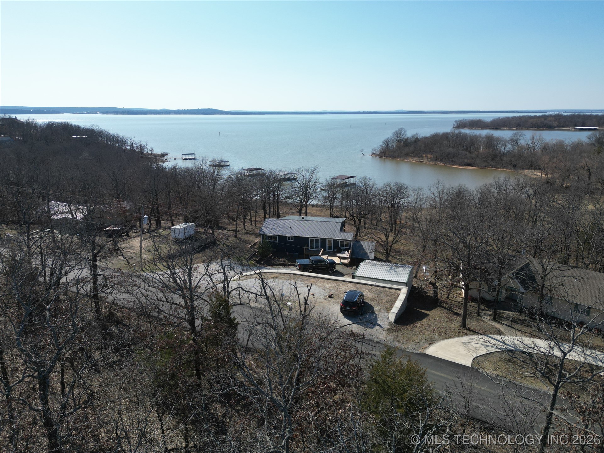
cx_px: 302
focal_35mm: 24
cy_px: 226
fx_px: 419
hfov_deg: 71.6
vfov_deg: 56.8
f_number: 1.7
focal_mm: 6.72
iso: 100
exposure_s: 1/3000
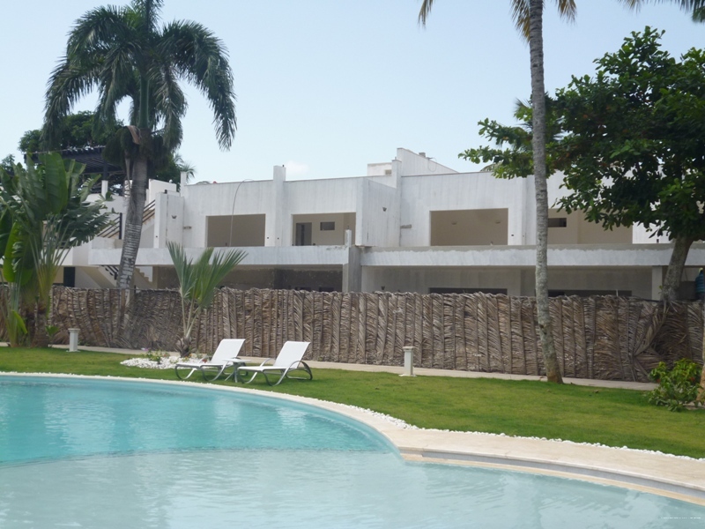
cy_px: 264
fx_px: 835
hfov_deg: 45.8
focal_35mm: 41
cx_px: 352
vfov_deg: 35.1
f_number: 11
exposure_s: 1/80
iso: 100
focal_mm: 7.3
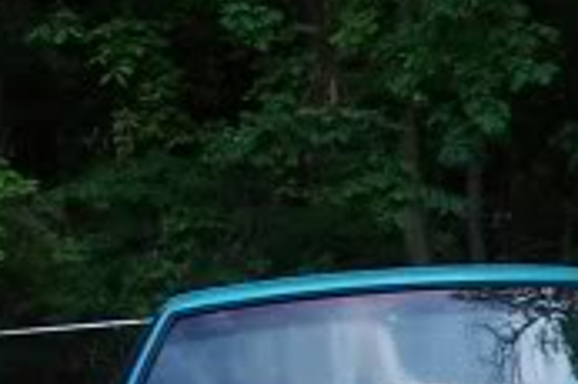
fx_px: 3930
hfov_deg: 7.9
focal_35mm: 245
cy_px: 568
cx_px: 1313
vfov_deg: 5.5
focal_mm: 8.5
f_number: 3.2
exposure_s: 1/45
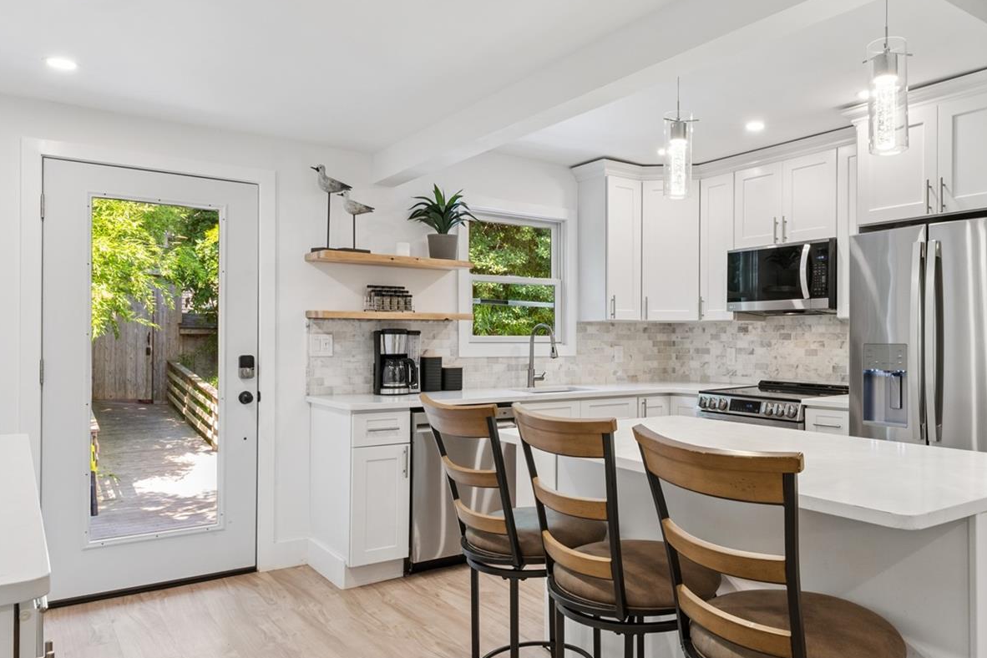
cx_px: 569
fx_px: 713
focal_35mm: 26
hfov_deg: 69.0
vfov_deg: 49.6
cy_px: 332
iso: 640
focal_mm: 15
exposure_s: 1/8
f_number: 14
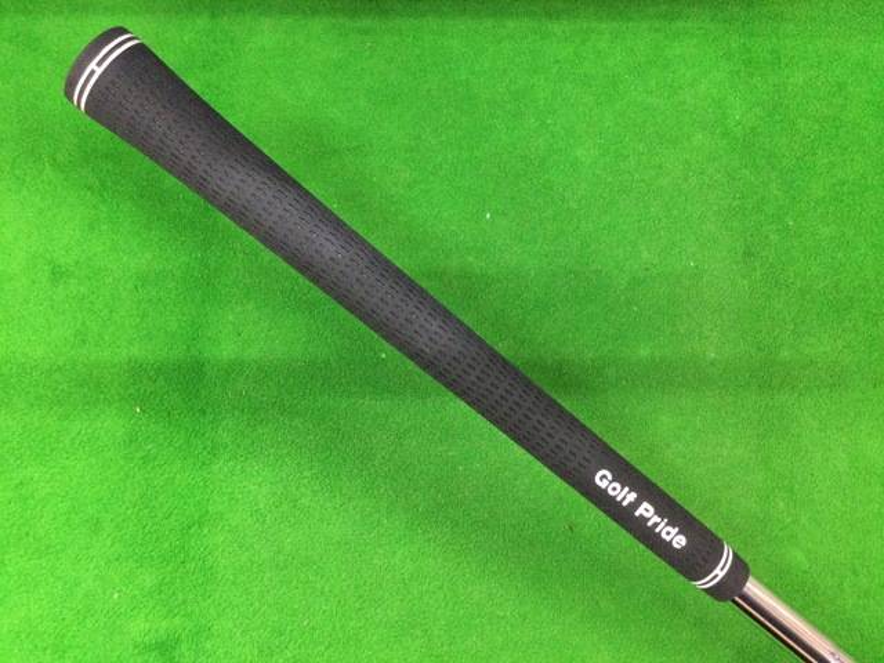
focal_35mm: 31
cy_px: 332
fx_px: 792
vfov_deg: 45.4
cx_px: 442
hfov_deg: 58.4
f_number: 2.4
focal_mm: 3.3
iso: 250
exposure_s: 1/30
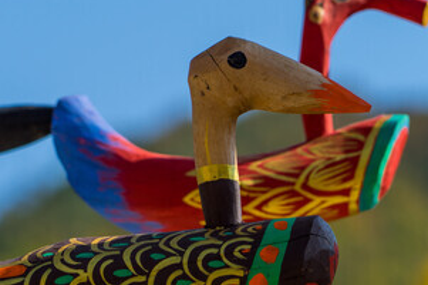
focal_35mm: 479
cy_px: 117
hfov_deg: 4.3
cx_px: 176
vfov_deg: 2.9
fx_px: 5689
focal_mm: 240
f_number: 8
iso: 125
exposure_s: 1/250
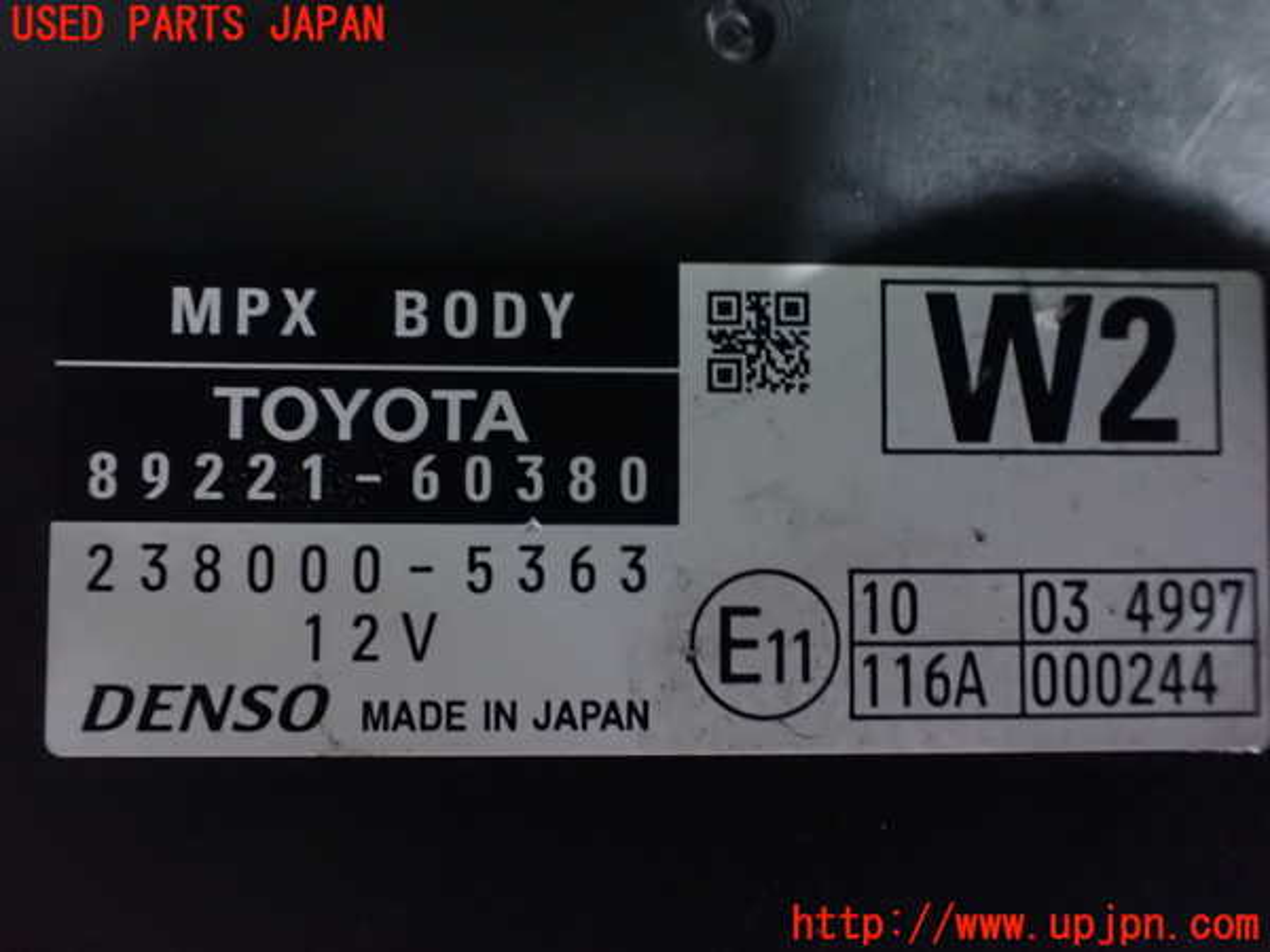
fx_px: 1101
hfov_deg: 60.0
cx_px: 635
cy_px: 476
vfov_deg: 46.8
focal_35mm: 30
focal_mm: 5.4
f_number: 2.3
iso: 1600
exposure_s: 1/20
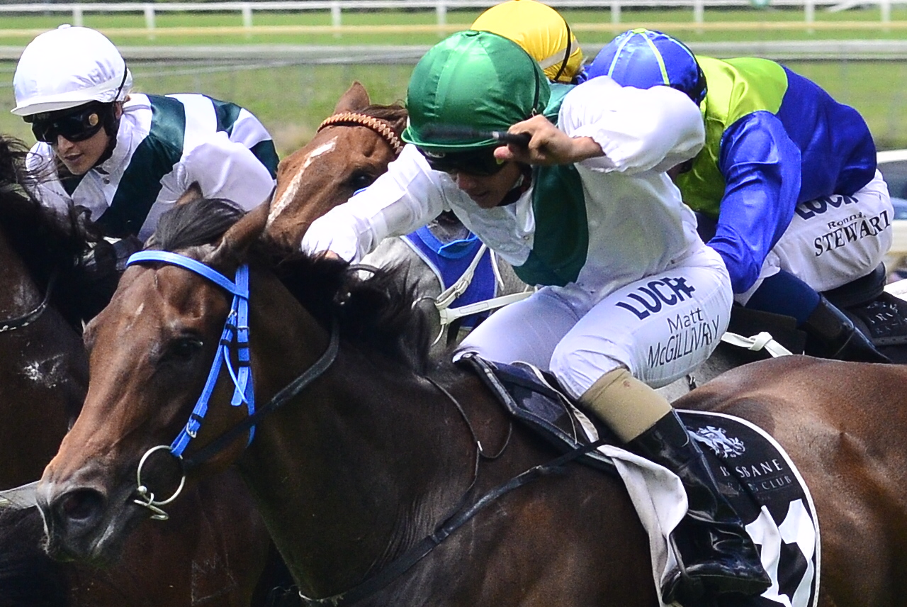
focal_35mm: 165
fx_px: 4161
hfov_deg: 12.4
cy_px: 304
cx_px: 454
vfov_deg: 8.3
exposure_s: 1/800
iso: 400
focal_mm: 110
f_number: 7.1
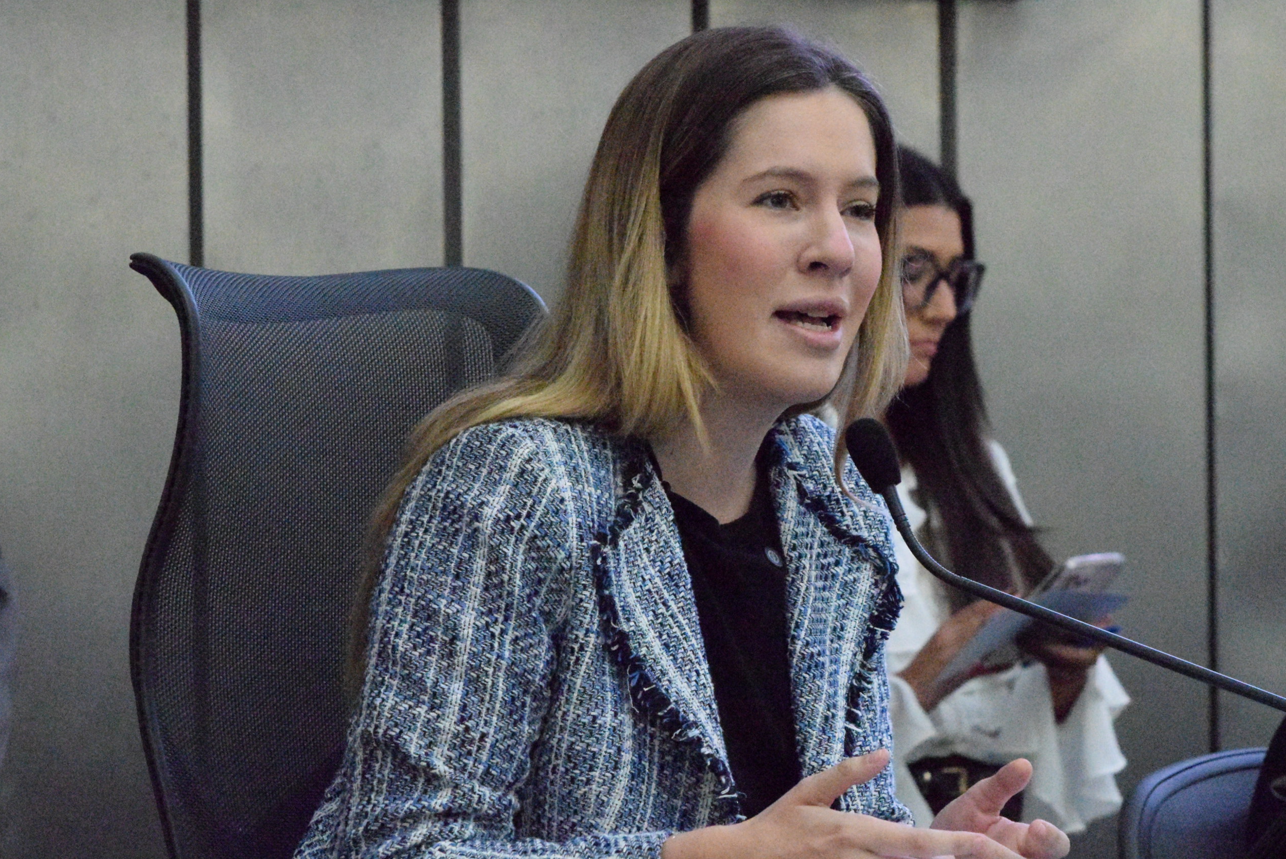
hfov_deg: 9.3
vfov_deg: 6.2
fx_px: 7886
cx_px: 702
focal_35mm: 221
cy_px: 499
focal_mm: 125
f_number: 8
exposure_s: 1/400
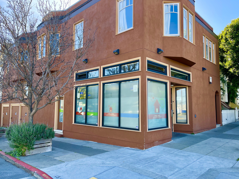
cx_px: 120
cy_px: 90
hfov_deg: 67.3
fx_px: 180
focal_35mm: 26
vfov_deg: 53.1
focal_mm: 5.1
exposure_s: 1/584
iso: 50
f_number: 1.6
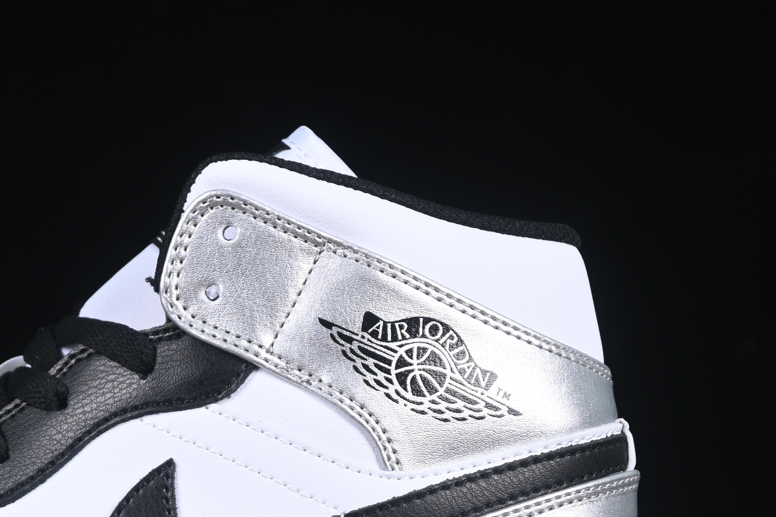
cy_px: 401
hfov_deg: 11.5
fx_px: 3837
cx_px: 46
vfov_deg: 7.7
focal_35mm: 178
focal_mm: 50
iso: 160
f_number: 6.3
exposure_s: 1/60
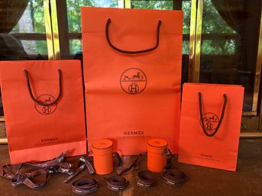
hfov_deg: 67.3
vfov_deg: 53.0
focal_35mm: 26
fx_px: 197
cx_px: 131
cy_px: 98
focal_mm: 5.96
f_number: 1.6
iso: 640
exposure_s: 1/30
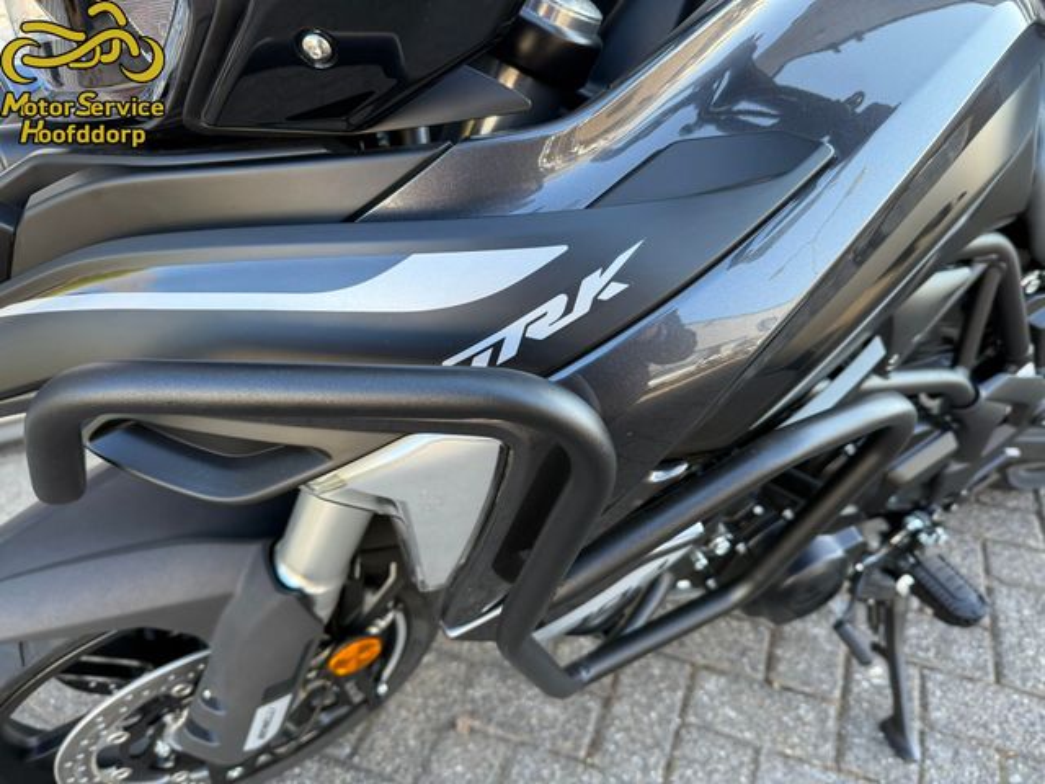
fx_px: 725
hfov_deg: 71.6
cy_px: 392
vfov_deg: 56.8
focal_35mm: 24
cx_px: 522
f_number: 1.78
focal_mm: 6.76
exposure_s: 1/228
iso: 125
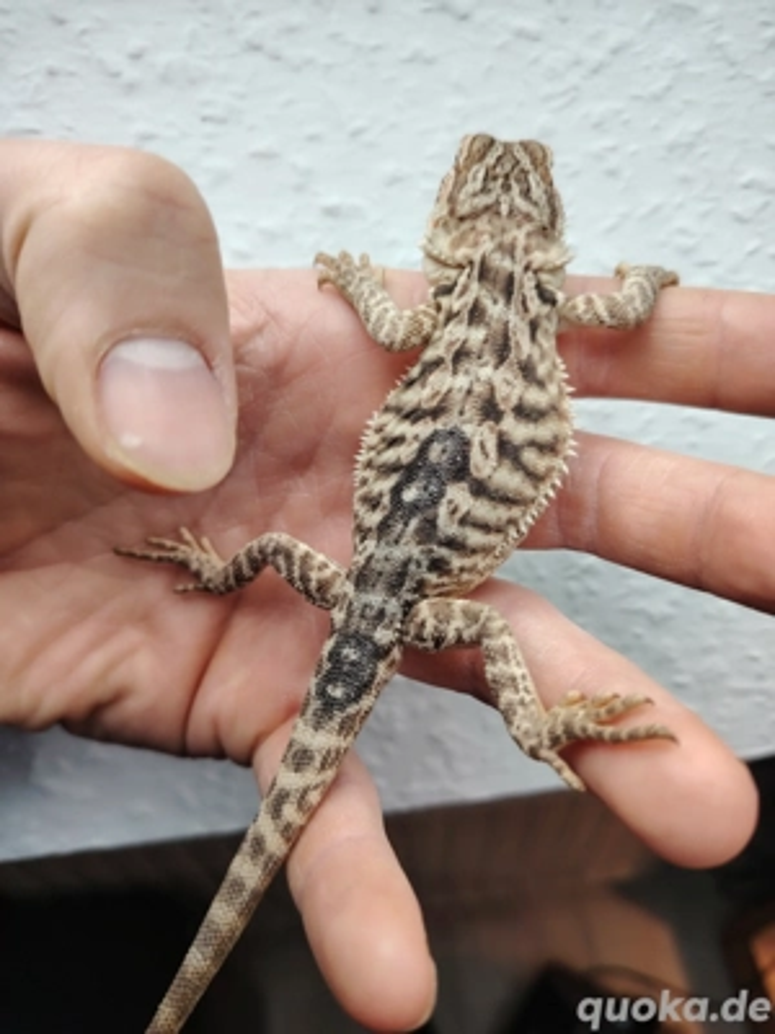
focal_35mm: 24
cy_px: 517
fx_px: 716
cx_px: 388
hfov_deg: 56.8
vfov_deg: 71.6
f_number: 1.75
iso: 203
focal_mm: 5.25
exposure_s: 1/100
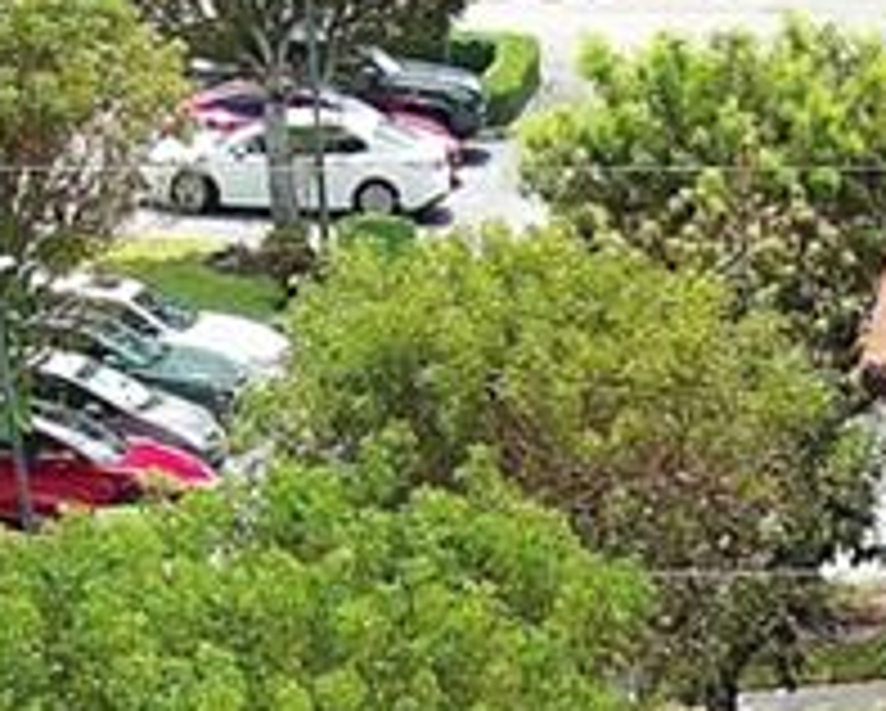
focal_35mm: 221
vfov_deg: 6.5
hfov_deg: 8.5
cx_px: 1385
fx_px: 5801
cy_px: 2048
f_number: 2.8
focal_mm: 10.57
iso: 100
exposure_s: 1/581
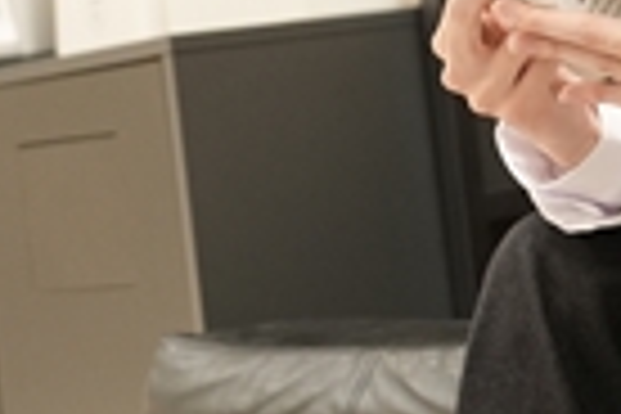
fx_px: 2967
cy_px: -299
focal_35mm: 172
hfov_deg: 11.9
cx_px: 432
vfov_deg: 7.8
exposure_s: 1/50
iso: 4000
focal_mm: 43
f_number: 4
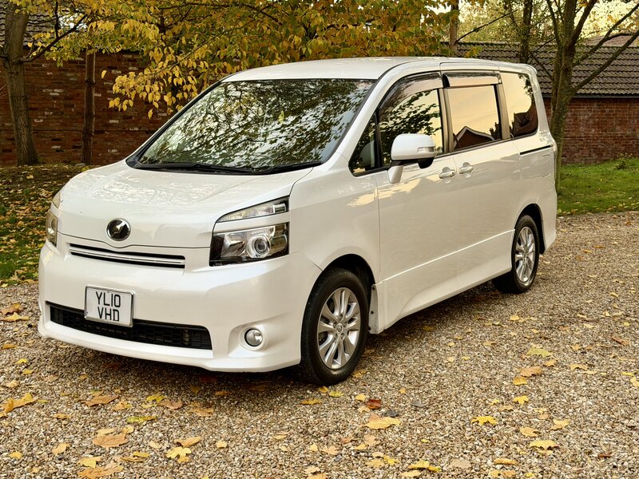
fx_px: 886
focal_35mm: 48
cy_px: 240
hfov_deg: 39.7
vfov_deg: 30.3
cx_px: 320
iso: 100
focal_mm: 6.76
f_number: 1.78
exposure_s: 1/64
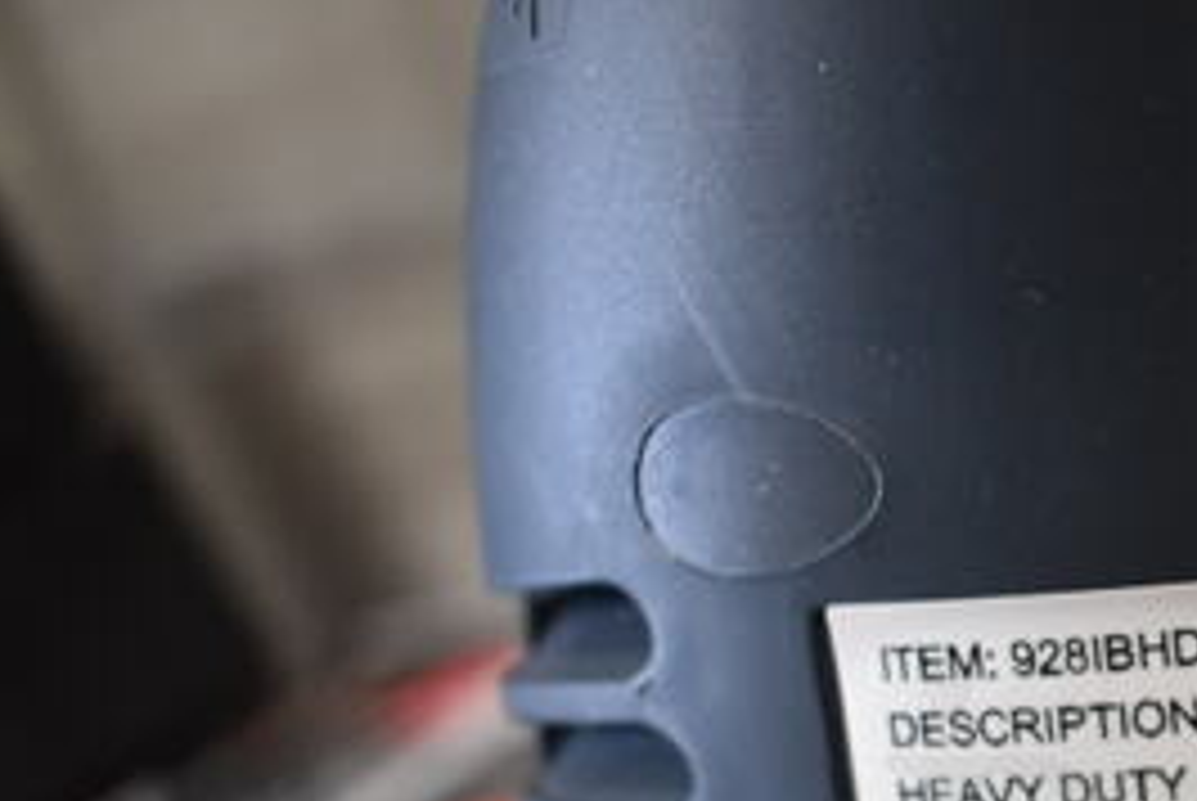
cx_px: 1220
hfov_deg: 30.0
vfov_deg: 20.9
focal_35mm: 62
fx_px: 2064
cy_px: 868
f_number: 4
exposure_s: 1/60
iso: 1400
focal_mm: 18
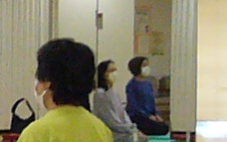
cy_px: 37
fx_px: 1610
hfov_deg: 7.8
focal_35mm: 260
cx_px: -177
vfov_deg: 5.1
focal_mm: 4.6
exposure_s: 1/50
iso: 200
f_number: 2.8
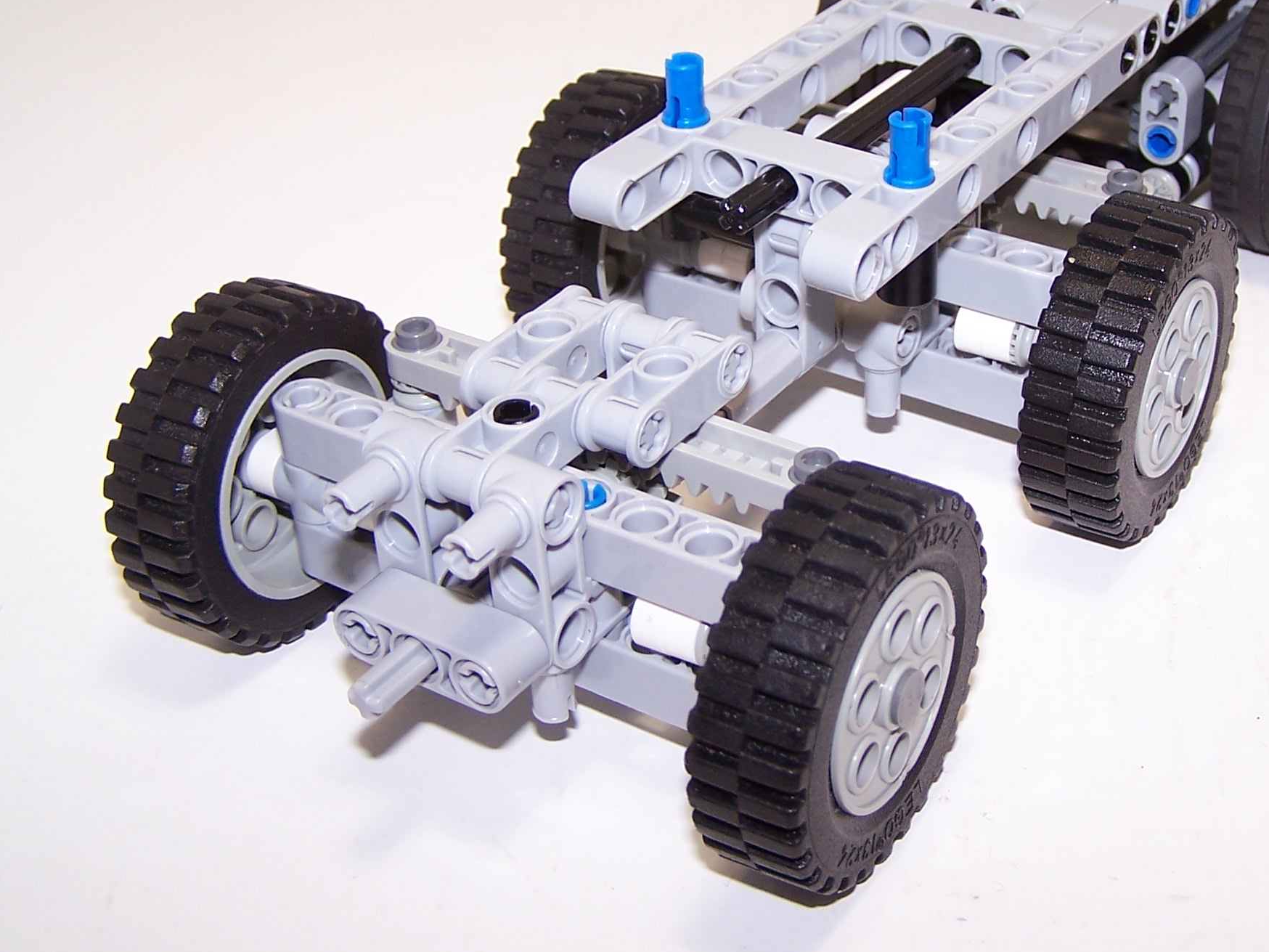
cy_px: 339
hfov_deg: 33.9
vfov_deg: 26.0
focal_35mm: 56
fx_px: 2053
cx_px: 887
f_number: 2.8
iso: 80
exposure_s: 1/60
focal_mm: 6.3
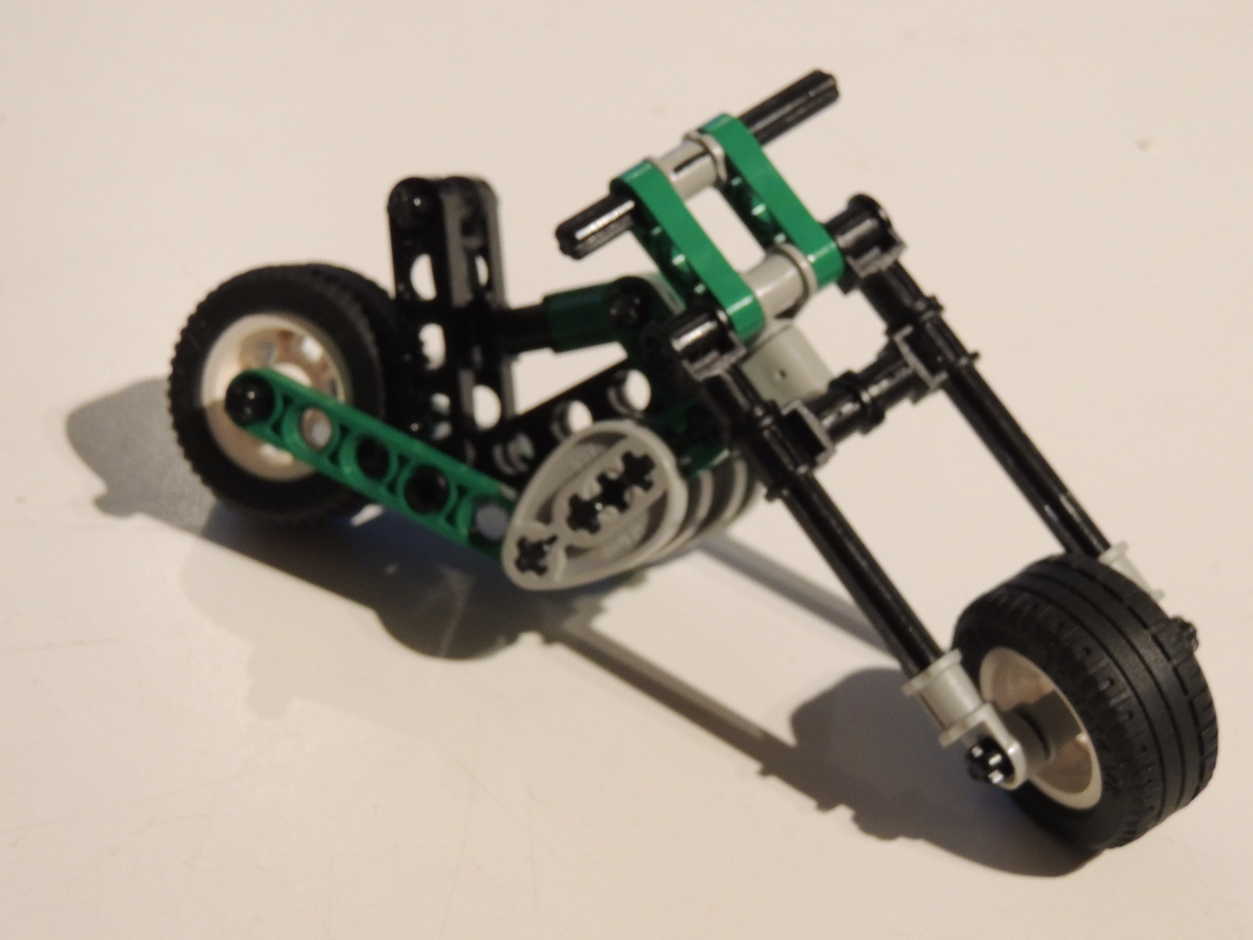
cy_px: 470
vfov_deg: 17.4
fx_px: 3077
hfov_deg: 23.0
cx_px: 626
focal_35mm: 85
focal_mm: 15.1
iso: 800
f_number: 4
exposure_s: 1/15
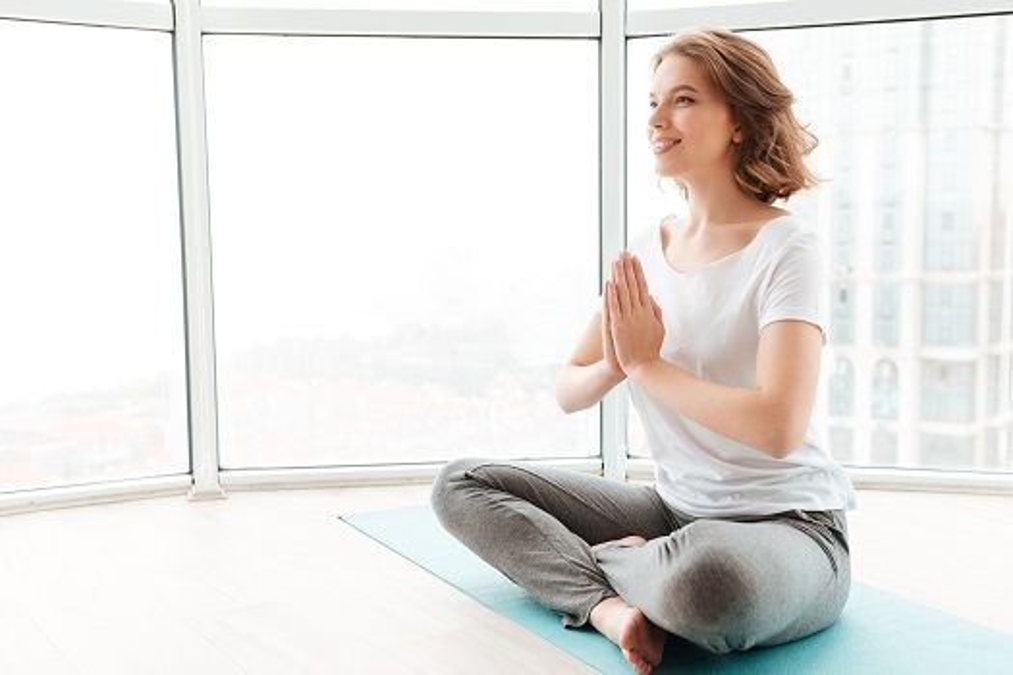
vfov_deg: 31.9
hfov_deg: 46.4
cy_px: 338
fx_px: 1182
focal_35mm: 42
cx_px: 506
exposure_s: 1/320
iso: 320
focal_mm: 42
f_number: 3.5
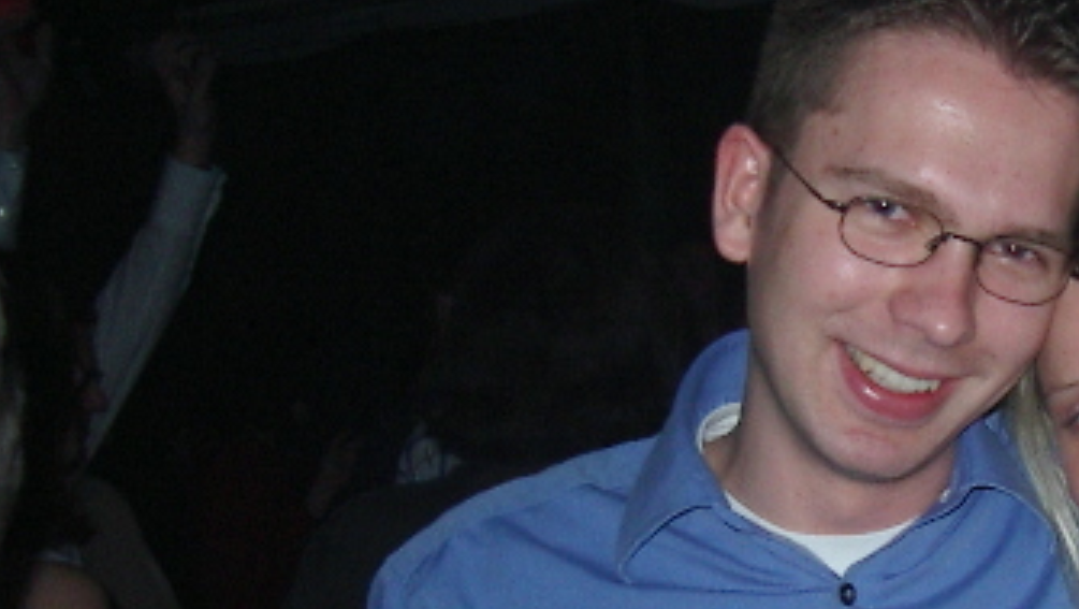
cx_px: 992
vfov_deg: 15.2
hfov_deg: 25.9
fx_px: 2262
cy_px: 506
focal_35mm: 79
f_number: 2.6
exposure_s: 1/60
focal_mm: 5.8
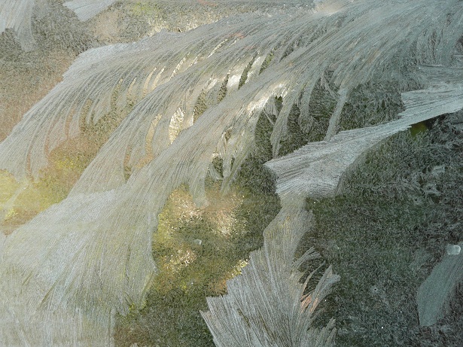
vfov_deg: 33.6
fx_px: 575
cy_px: 174
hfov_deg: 43.9
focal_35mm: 43
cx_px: 232
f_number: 4
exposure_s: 1/125
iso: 100
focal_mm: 7
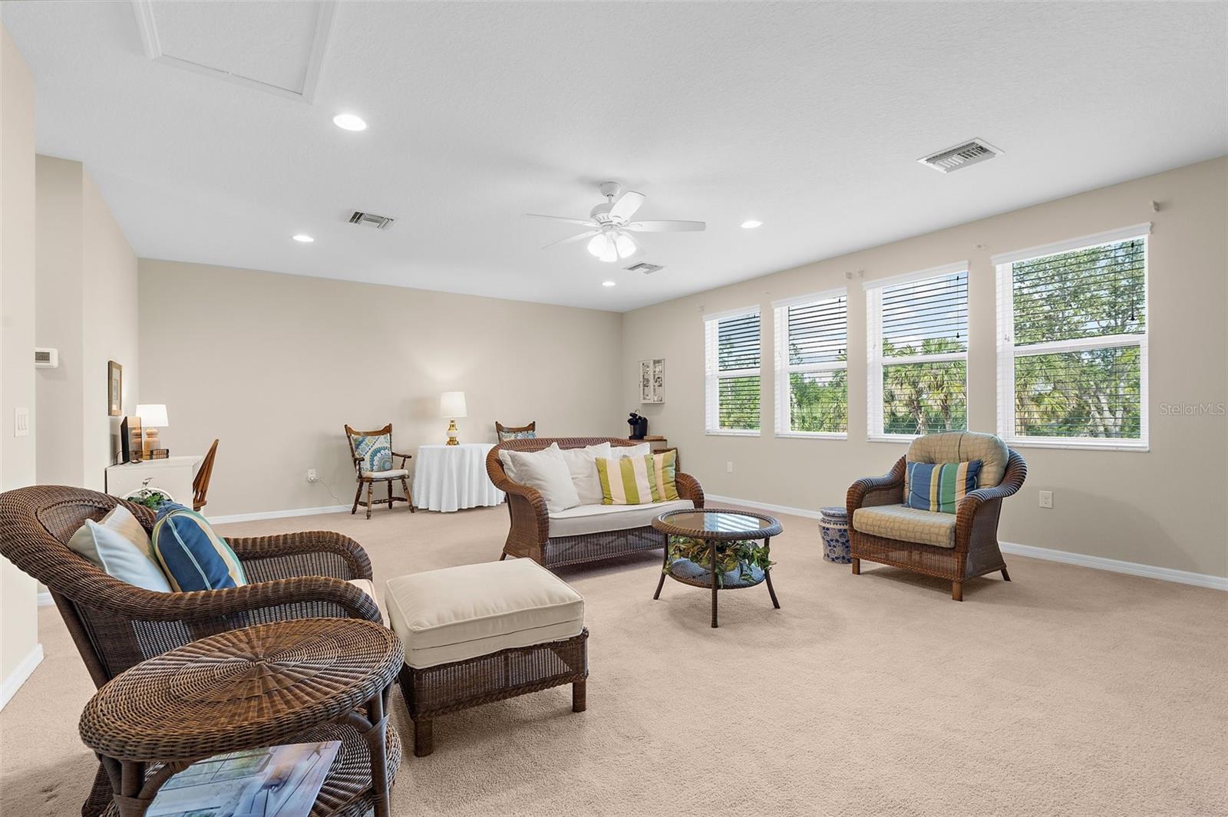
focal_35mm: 16
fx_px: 545
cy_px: 408
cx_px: 614
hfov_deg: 96.8
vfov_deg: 73.7
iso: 400
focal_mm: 16
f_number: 8
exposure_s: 1/50
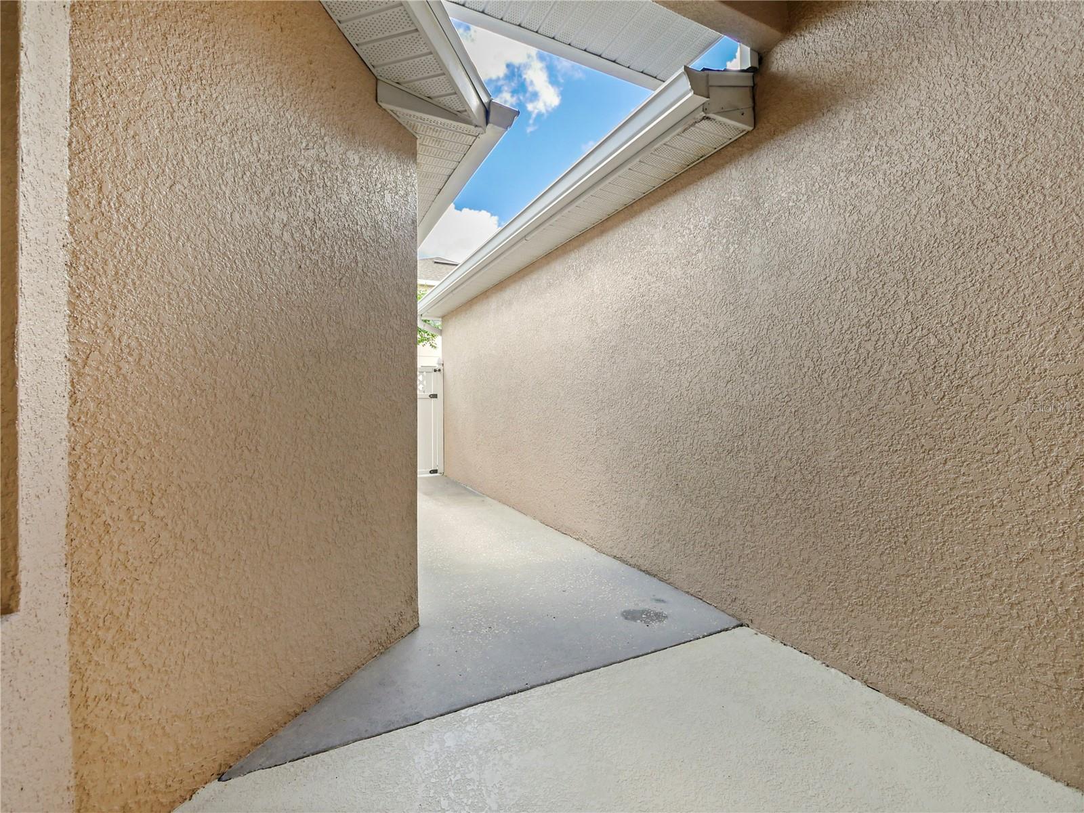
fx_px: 438
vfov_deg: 85.7
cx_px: 542
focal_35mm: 14
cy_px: 406
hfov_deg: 102.1
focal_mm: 7
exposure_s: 1/60
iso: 320
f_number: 4
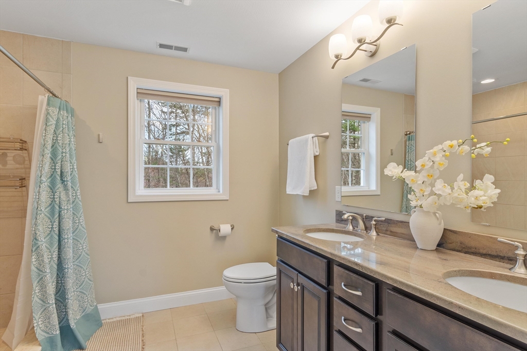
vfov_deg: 67.4
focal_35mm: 18
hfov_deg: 90.0
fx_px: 264
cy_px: 176
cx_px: 264
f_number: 8
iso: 400
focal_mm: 12
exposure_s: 1/4
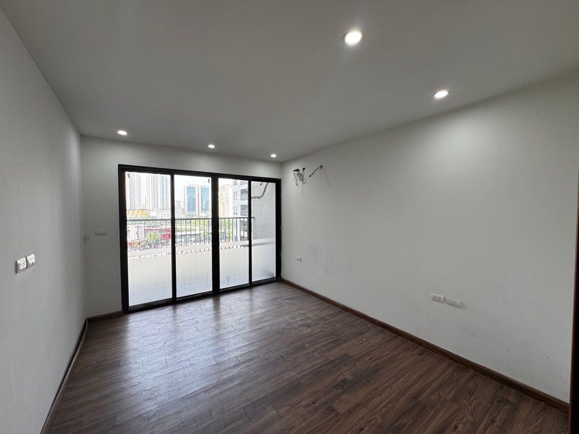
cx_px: 290
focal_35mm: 14
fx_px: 234
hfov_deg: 102.1
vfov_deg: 85.7
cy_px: 217
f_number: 2.2
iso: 50
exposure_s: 1/99
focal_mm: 2.22
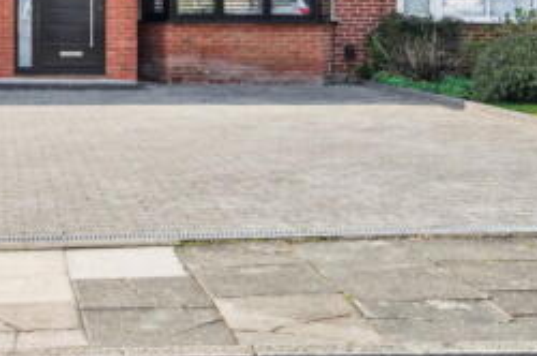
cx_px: -53
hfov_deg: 22.8
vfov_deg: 15.6
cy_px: -78
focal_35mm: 84
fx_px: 1251
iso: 640
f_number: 8
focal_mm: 32
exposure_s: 1/640
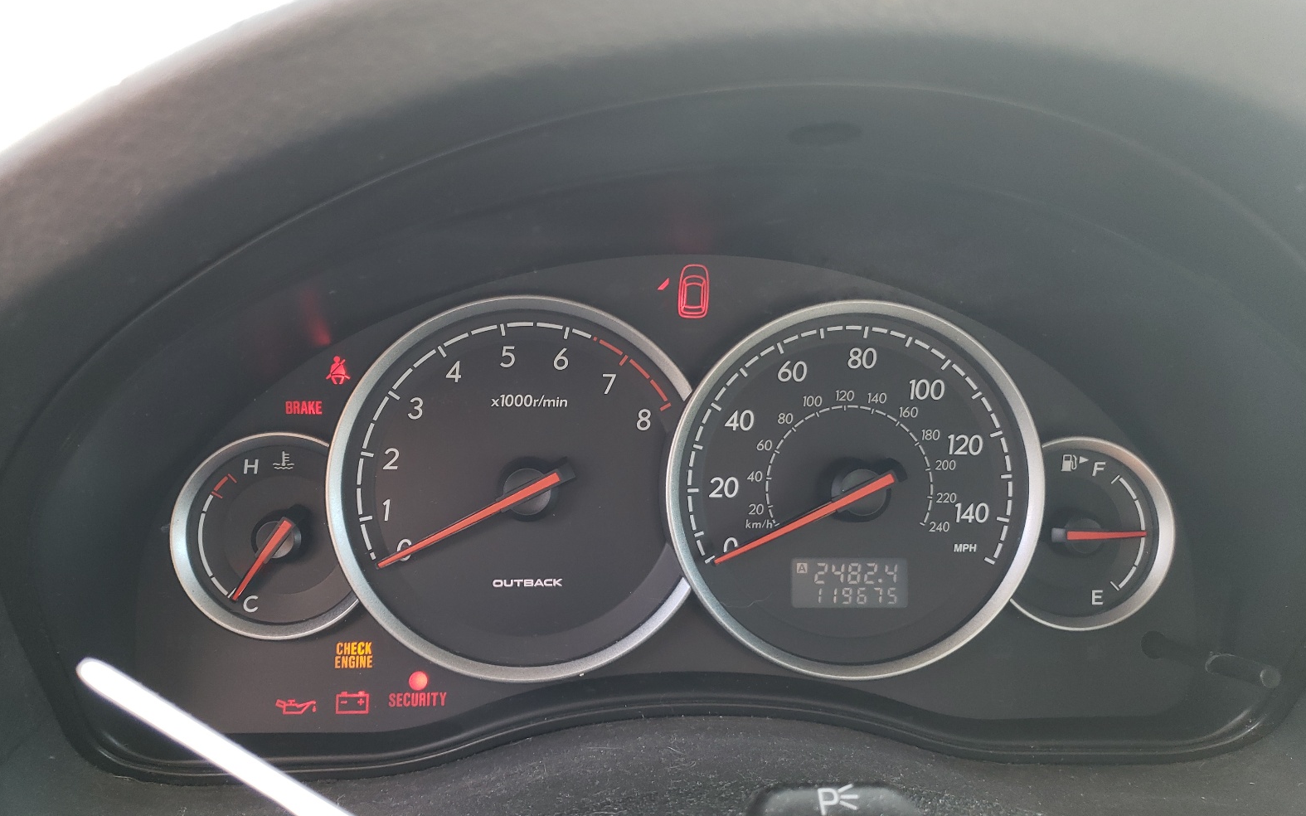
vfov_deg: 44.5
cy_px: 439
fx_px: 996
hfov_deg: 66.5
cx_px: 658
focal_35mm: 28
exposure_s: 1/60.2
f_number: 1.5
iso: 58
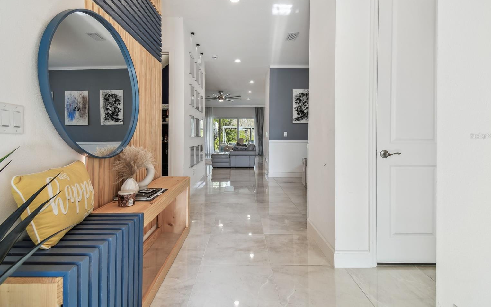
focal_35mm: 16
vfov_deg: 71.0
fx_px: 214
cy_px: 136
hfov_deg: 97.8
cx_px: 242
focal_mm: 10
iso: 100
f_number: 7.1
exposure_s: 1/13
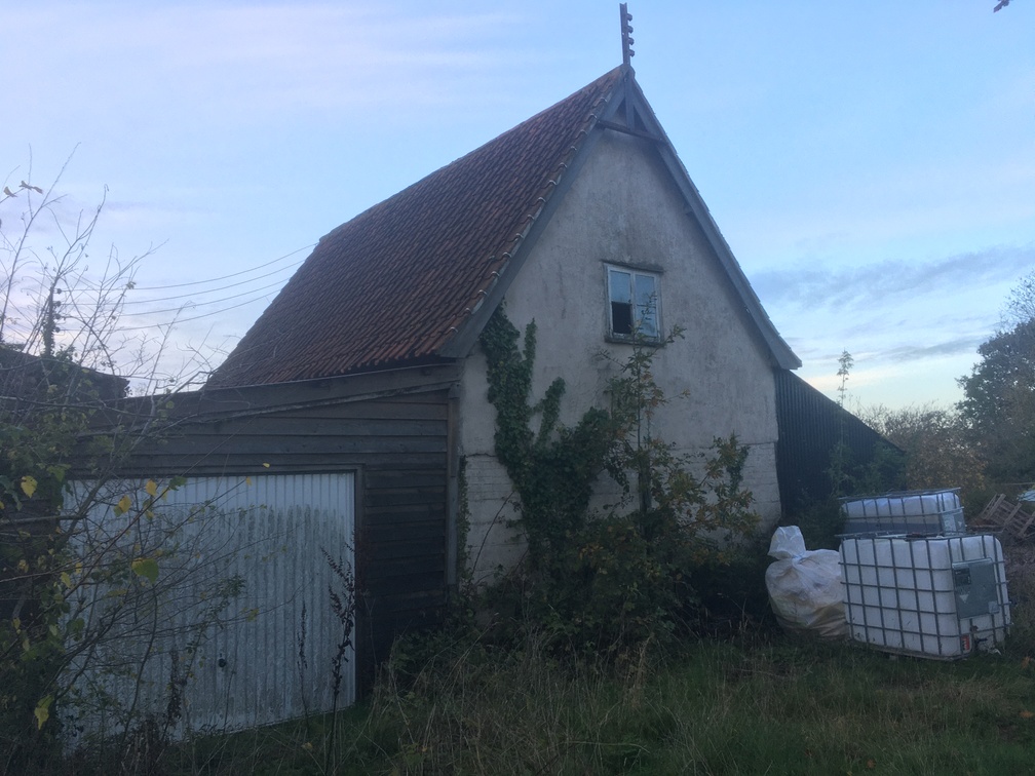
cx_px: 518
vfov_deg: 48.2
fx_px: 867
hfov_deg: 61.7
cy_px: 388
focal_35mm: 29
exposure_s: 1/50
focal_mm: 4.15
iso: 25
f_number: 2.2
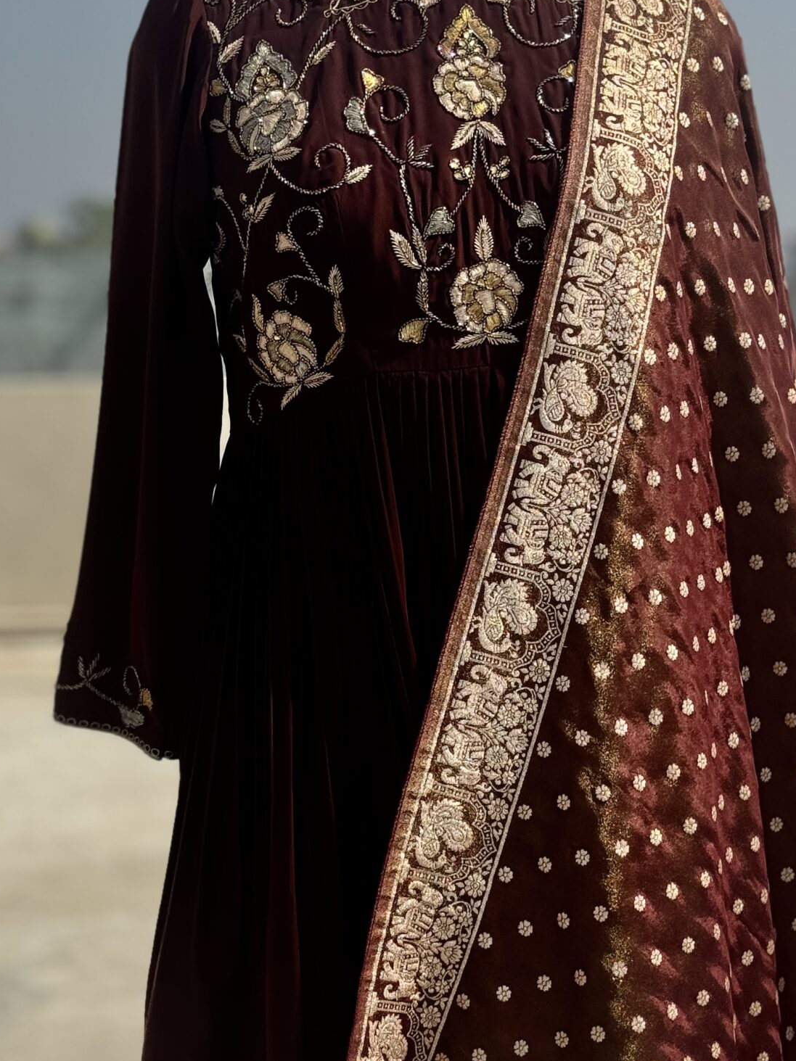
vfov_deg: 23.3
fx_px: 2576
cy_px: 572
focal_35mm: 84
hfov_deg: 17.6
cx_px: 419
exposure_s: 1/4310
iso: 64
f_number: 1.78
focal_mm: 6.76
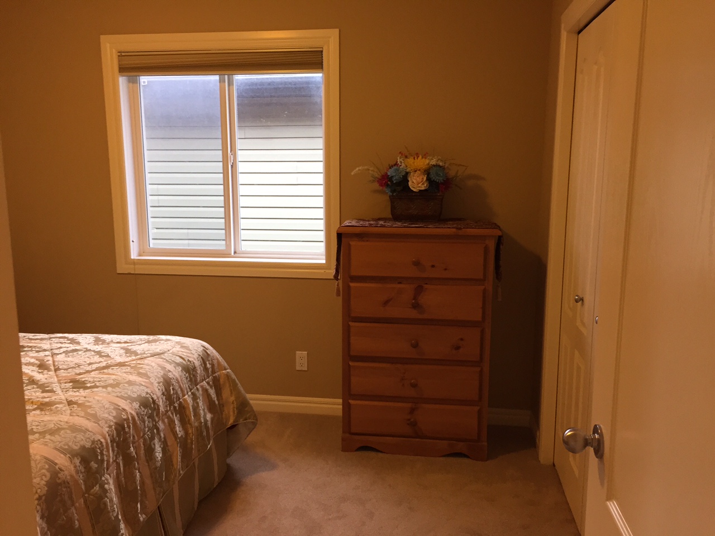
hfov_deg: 61.7
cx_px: 358
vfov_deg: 48.2
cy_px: 268
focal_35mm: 29
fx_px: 599
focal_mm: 4.15
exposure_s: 1/30
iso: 80
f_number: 2.2
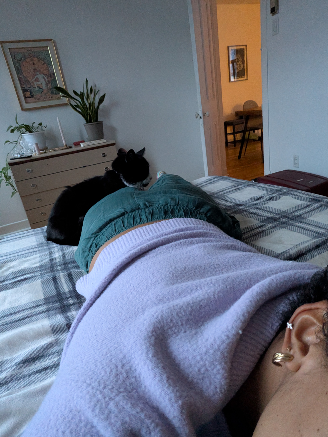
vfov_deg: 79.0
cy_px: 218
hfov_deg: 63.4
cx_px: 164
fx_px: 265
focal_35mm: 21
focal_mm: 2.74
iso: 1018
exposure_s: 1/17.1
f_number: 2.2
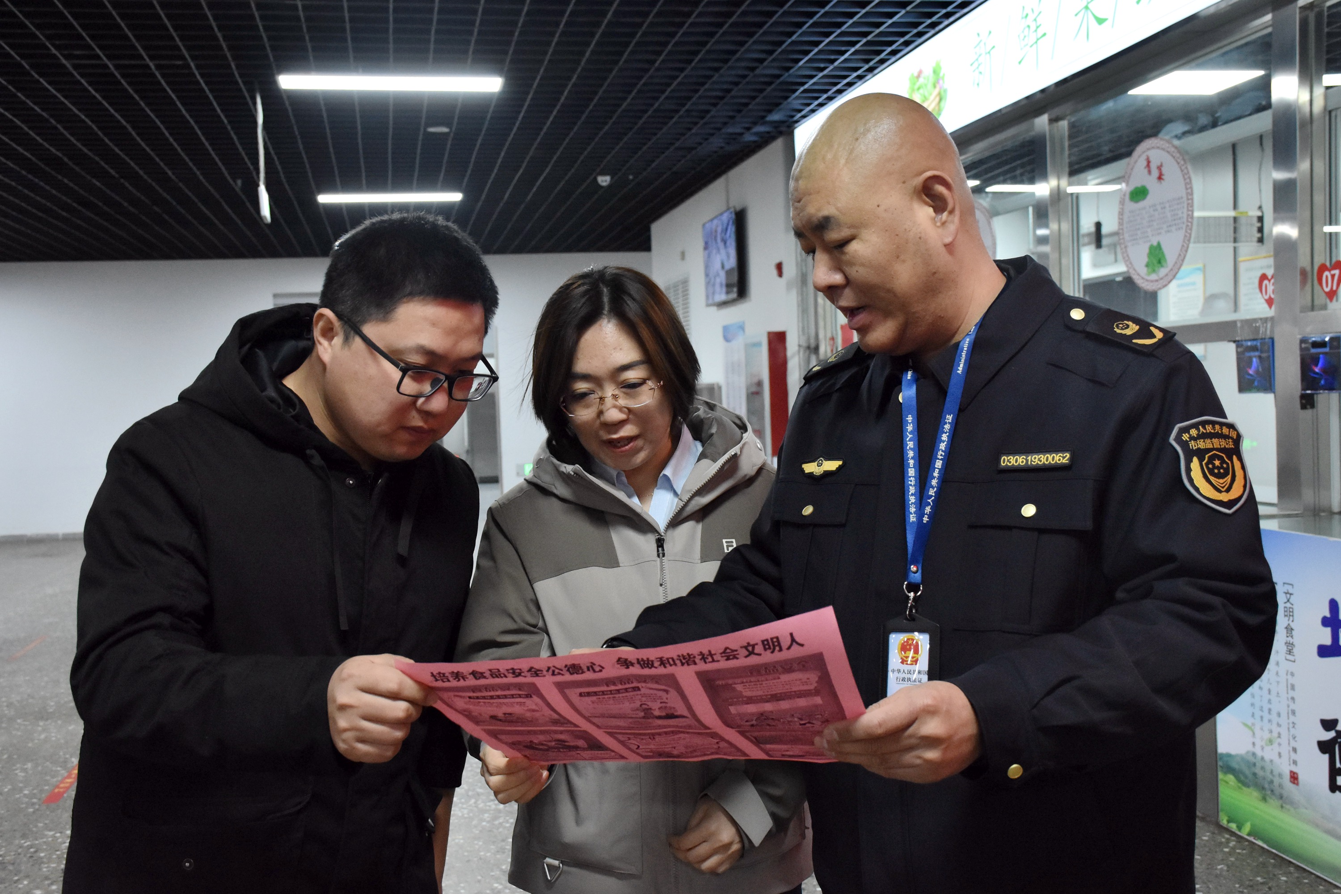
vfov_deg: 34.2
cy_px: 447
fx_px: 1453
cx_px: 670
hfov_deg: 49.6
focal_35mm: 39
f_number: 5.6
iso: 2000
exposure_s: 1/80
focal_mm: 26
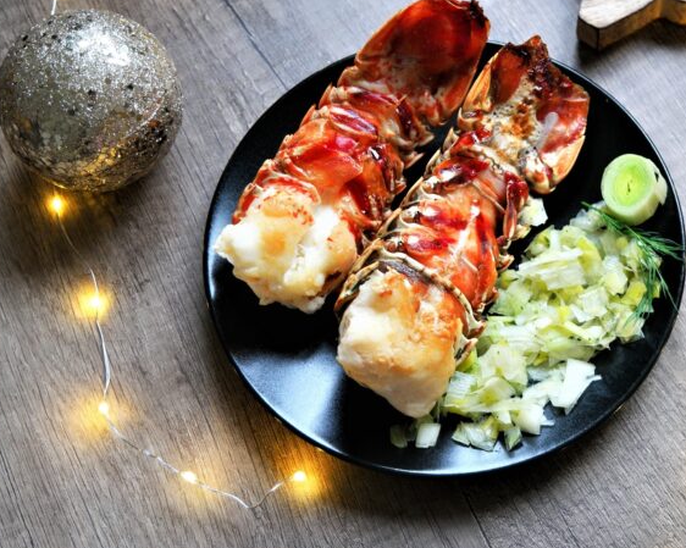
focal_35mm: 68
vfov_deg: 22.5
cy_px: 254
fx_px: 1380
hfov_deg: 27.8
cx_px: 431
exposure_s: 1/60
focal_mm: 35
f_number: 5
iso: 1000
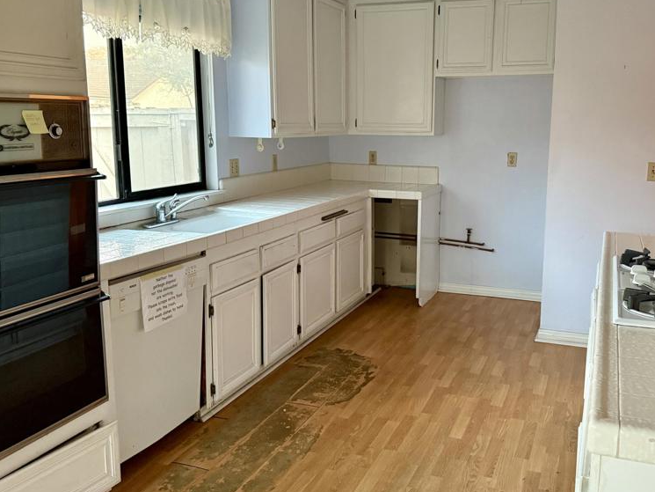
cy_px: 216
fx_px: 625
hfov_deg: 55.1
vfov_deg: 42.9
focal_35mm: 33
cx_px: 378
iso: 800
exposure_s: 1/60
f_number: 1.78
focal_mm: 6.76
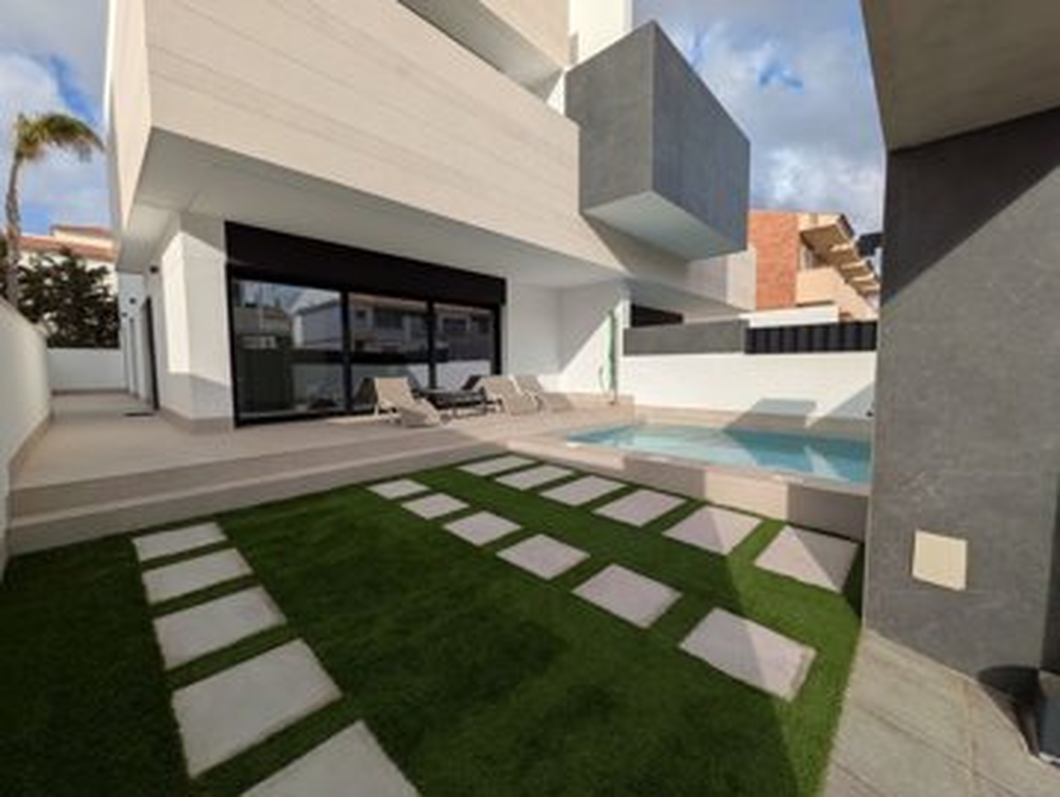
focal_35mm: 14
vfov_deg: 85.8
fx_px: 429
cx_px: 530
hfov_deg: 102.0
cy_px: 398
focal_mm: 1.83
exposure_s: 1/2188
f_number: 2.2
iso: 55
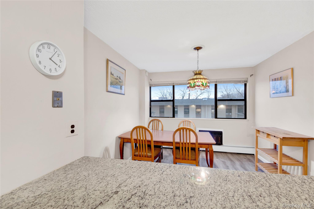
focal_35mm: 14
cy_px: 104
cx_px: 157
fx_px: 124
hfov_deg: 103.3
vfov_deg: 80.2
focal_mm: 9.5
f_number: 8
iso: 100
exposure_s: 1/2
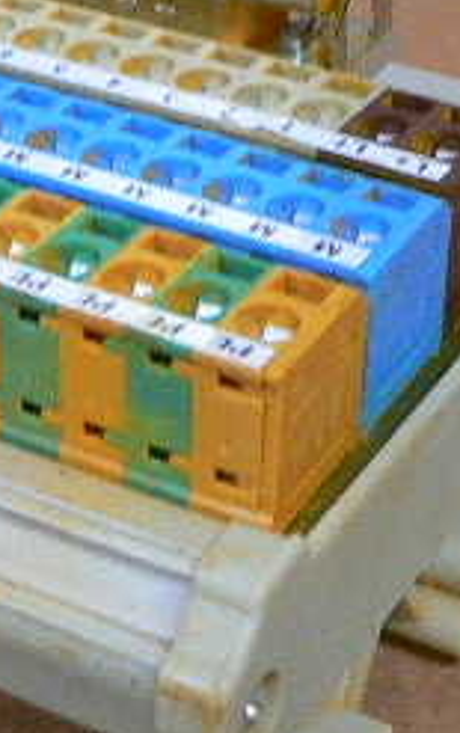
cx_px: 12
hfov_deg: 12.1
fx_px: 2140
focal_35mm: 107
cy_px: 154
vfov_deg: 19.3
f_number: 2.8
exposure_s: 1/15
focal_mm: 5.2
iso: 200
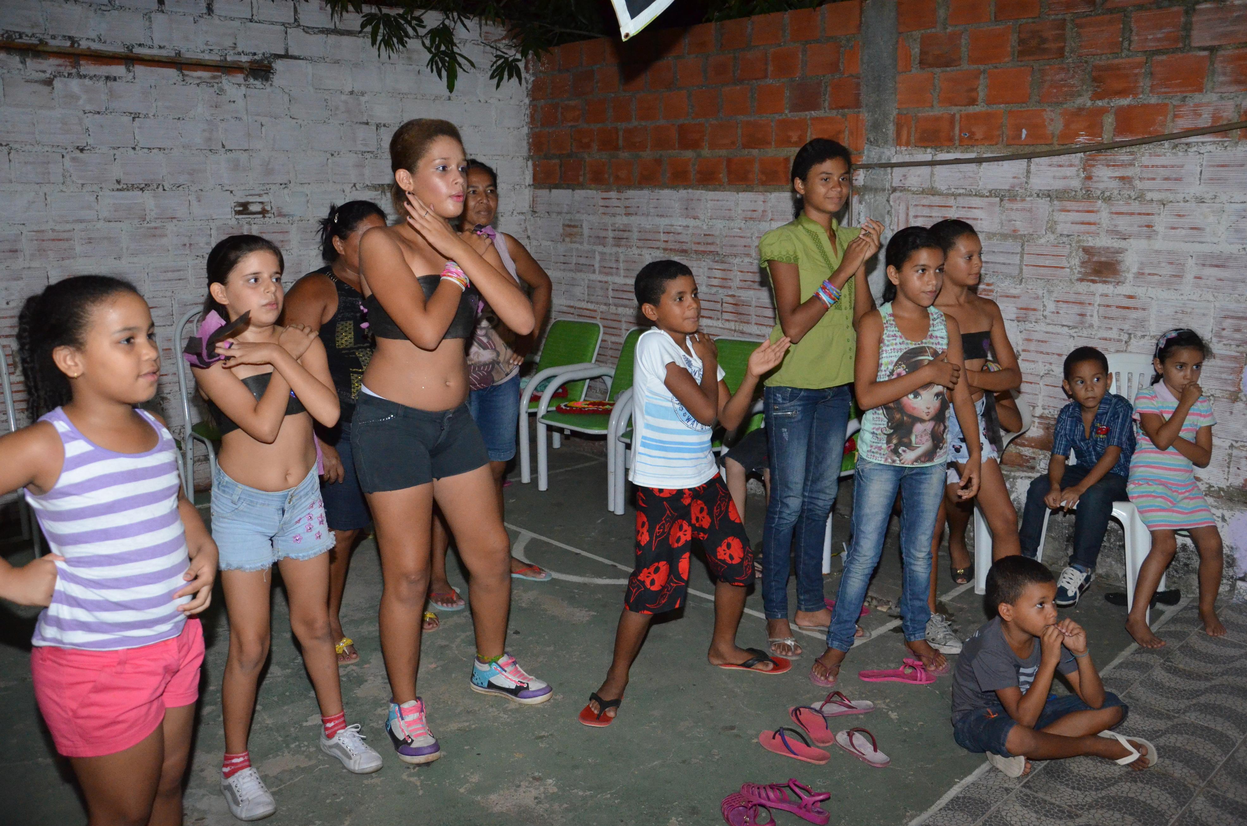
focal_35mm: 27
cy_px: 413
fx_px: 933
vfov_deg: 47.7
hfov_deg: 67.5
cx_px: 624
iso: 3200
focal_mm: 18
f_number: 4
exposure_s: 1/60
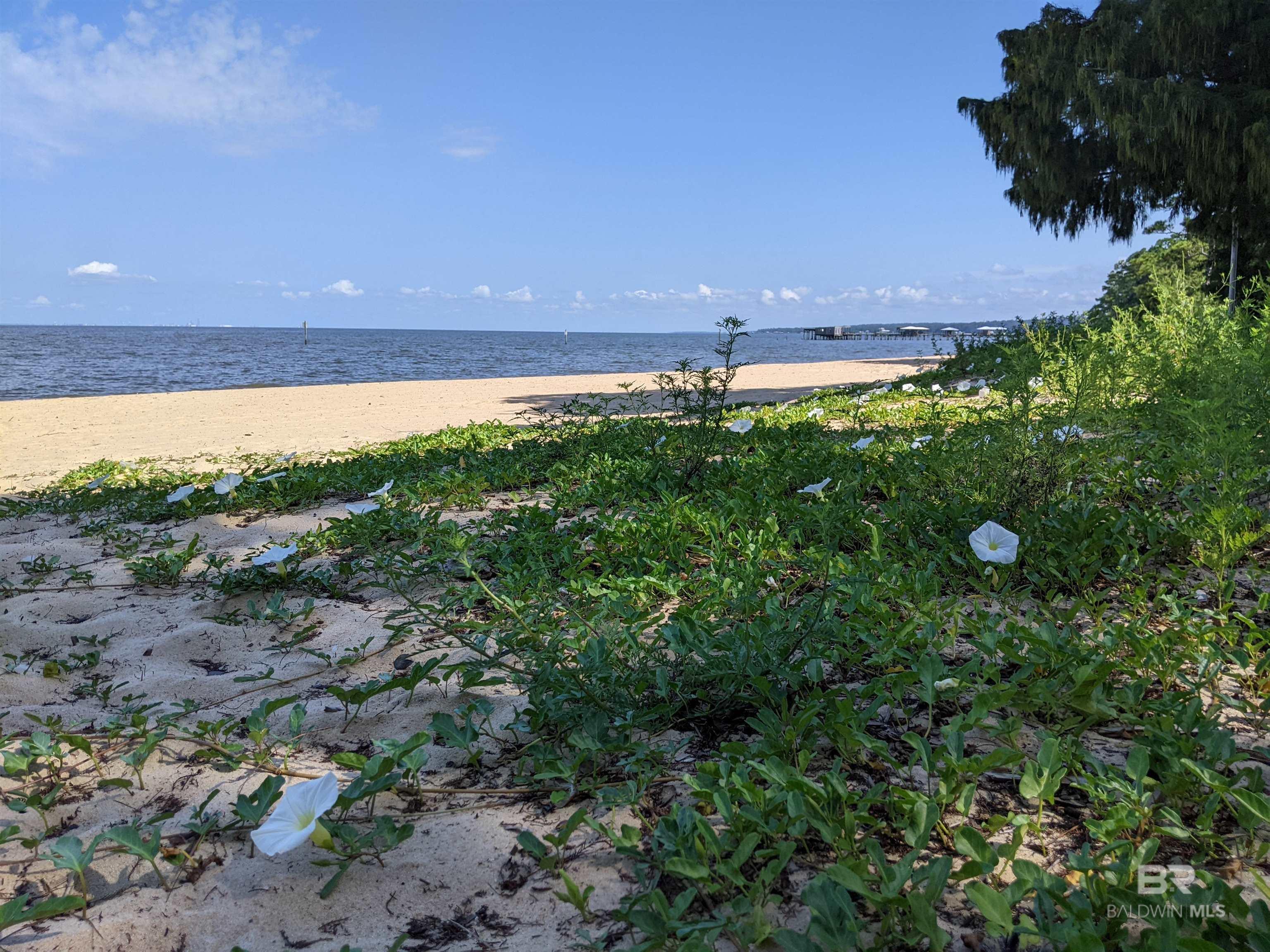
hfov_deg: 65.3
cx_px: 635
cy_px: 476
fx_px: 991
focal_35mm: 27
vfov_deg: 51.4
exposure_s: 1/2132
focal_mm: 4.44
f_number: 1.8
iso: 49
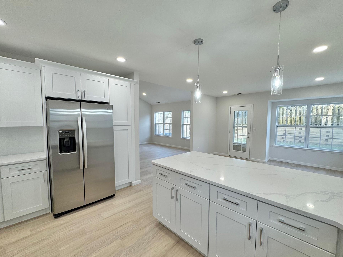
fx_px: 149
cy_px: 132
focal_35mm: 15
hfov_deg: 98.1
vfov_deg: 81.7
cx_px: 179
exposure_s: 1/120
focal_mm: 2.22
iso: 80
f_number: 2.2
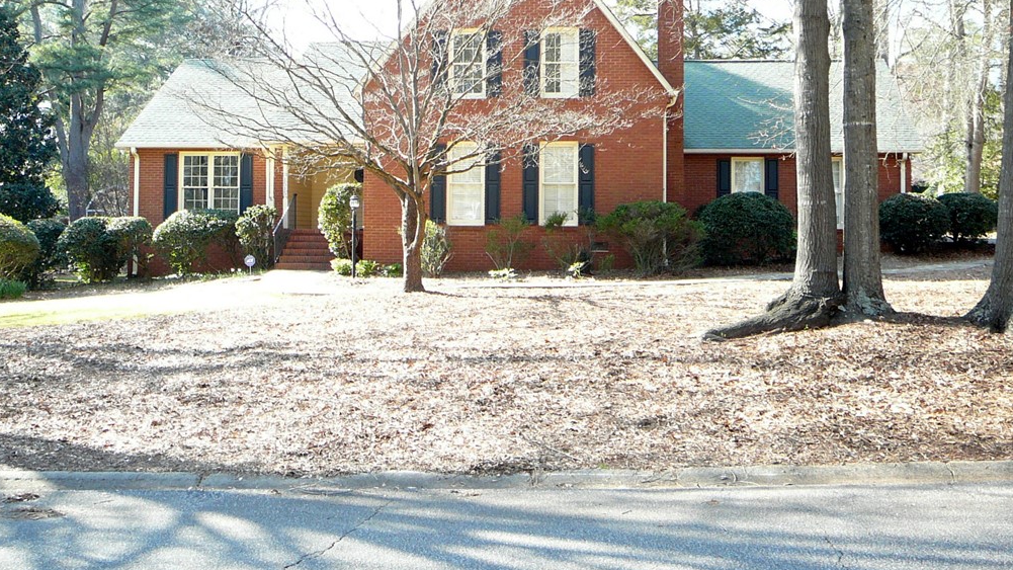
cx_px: 497
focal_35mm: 39
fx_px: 1048
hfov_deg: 51.6
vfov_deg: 30.3
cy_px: 205
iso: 80
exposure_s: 1/80
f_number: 2.8
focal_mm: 5.2
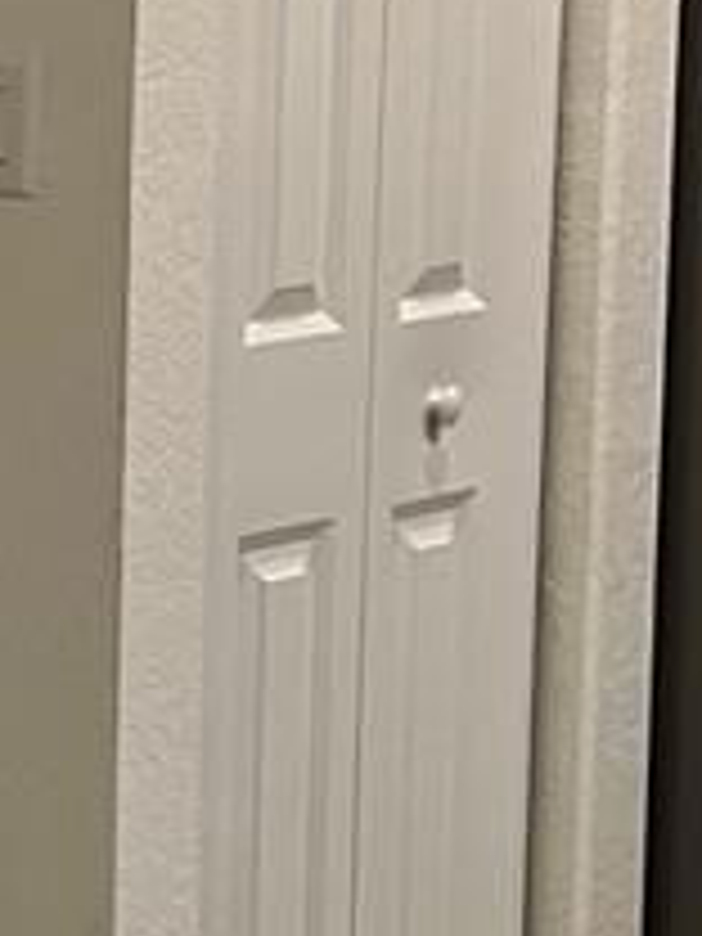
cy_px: 436
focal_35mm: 150
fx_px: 4056
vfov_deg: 13.2
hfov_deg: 9.2
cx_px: -796
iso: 100
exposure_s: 1/60
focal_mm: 5.7
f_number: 1.5
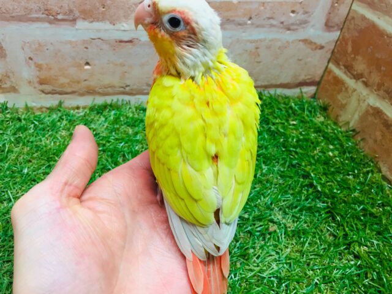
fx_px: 328
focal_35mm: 29
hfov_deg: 61.7
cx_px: 196
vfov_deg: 48.2
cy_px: 147
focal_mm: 4.15
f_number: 2.2
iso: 64
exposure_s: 1/30
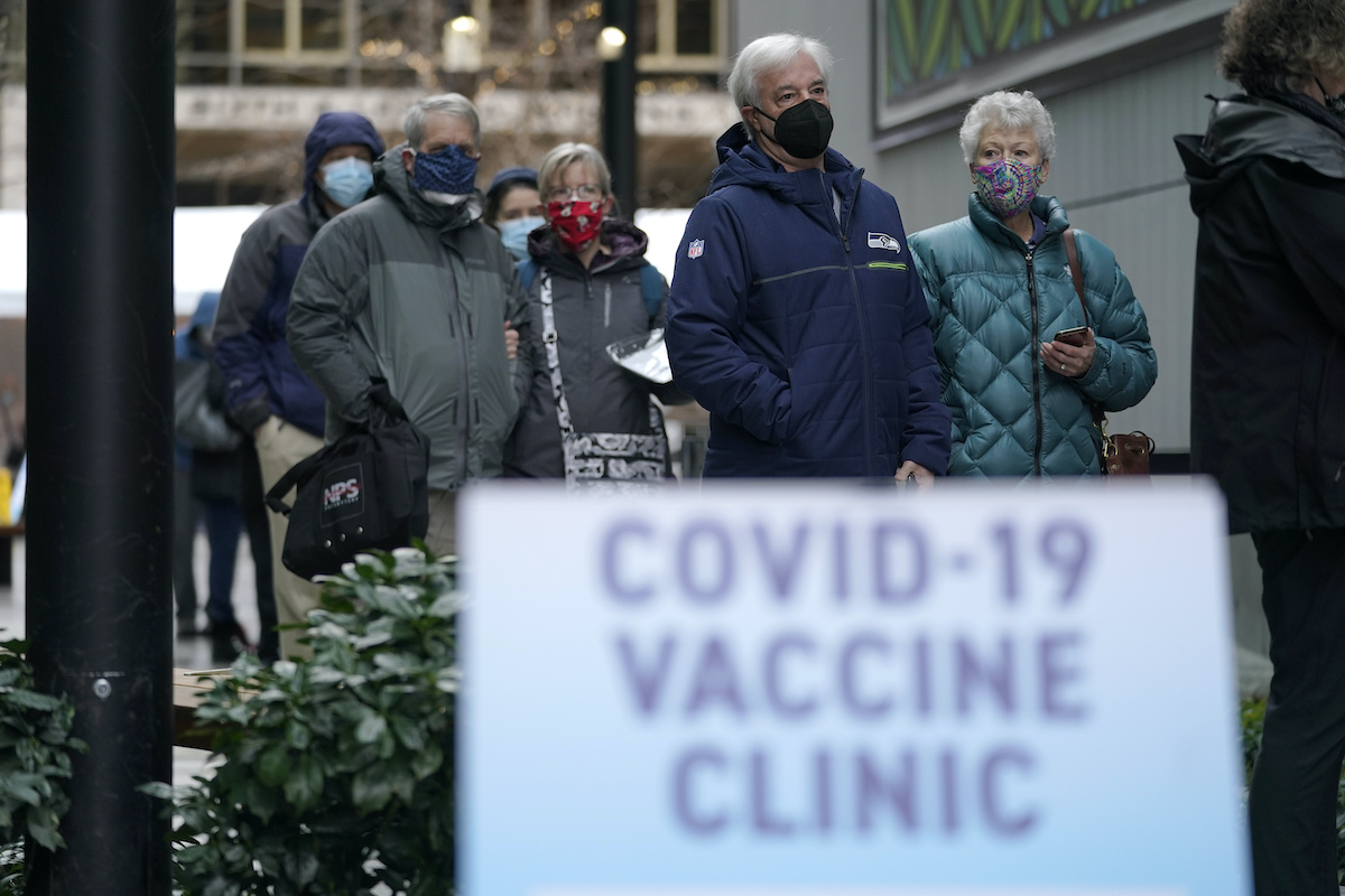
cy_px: 448
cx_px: 672
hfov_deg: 16.9
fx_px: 4520
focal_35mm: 121
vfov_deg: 11.3
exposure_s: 1/500
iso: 1000
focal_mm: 121
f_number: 2.8
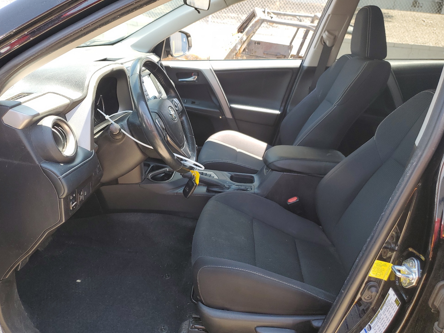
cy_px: 171
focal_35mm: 27
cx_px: 216
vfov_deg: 51.4
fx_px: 346
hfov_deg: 65.3
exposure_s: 1/204
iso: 50
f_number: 1.5
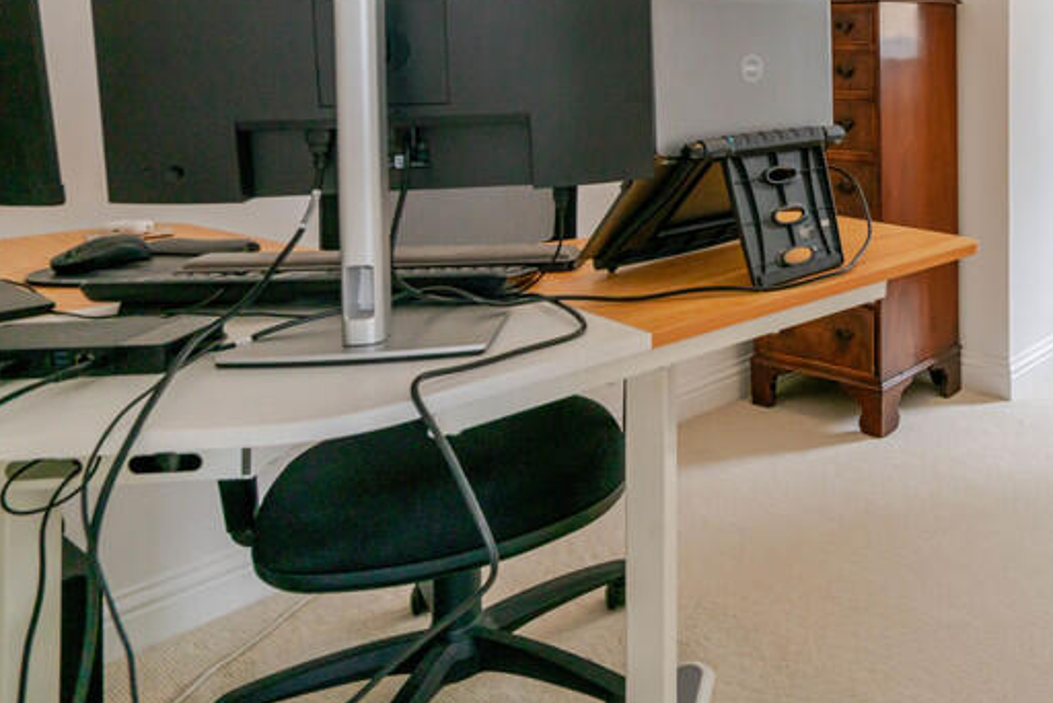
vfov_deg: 37.6
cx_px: 1000
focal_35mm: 32
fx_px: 936
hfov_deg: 50.1
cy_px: 32
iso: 250
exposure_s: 1/13
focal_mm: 16
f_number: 8
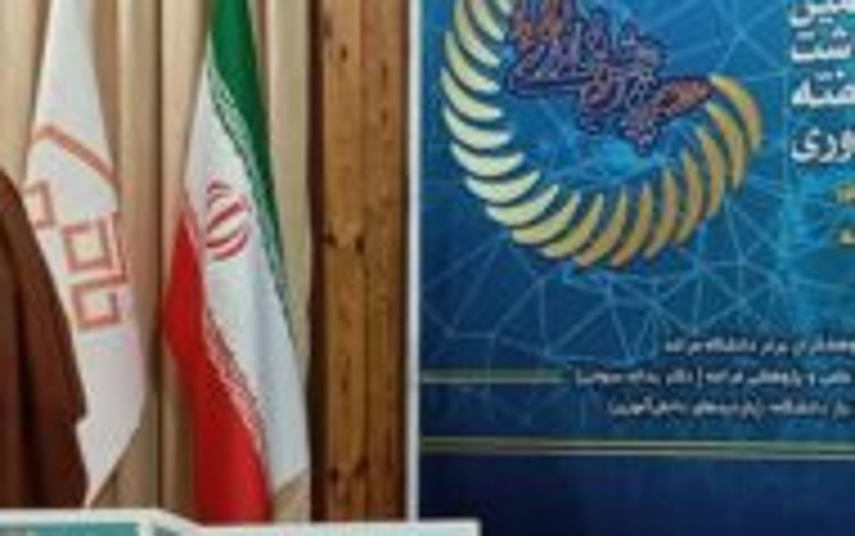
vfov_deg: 10.4
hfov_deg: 16.7
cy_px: 23
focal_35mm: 125
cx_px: 387
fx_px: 2914
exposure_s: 1/50
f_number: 1.8
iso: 786
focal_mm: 4.22
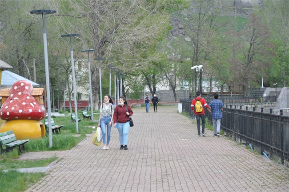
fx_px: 1022
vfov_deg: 10.7
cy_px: 96
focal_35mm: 128
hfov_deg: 16.1
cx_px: 144
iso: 1000
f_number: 7.1
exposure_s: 1/800
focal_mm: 85
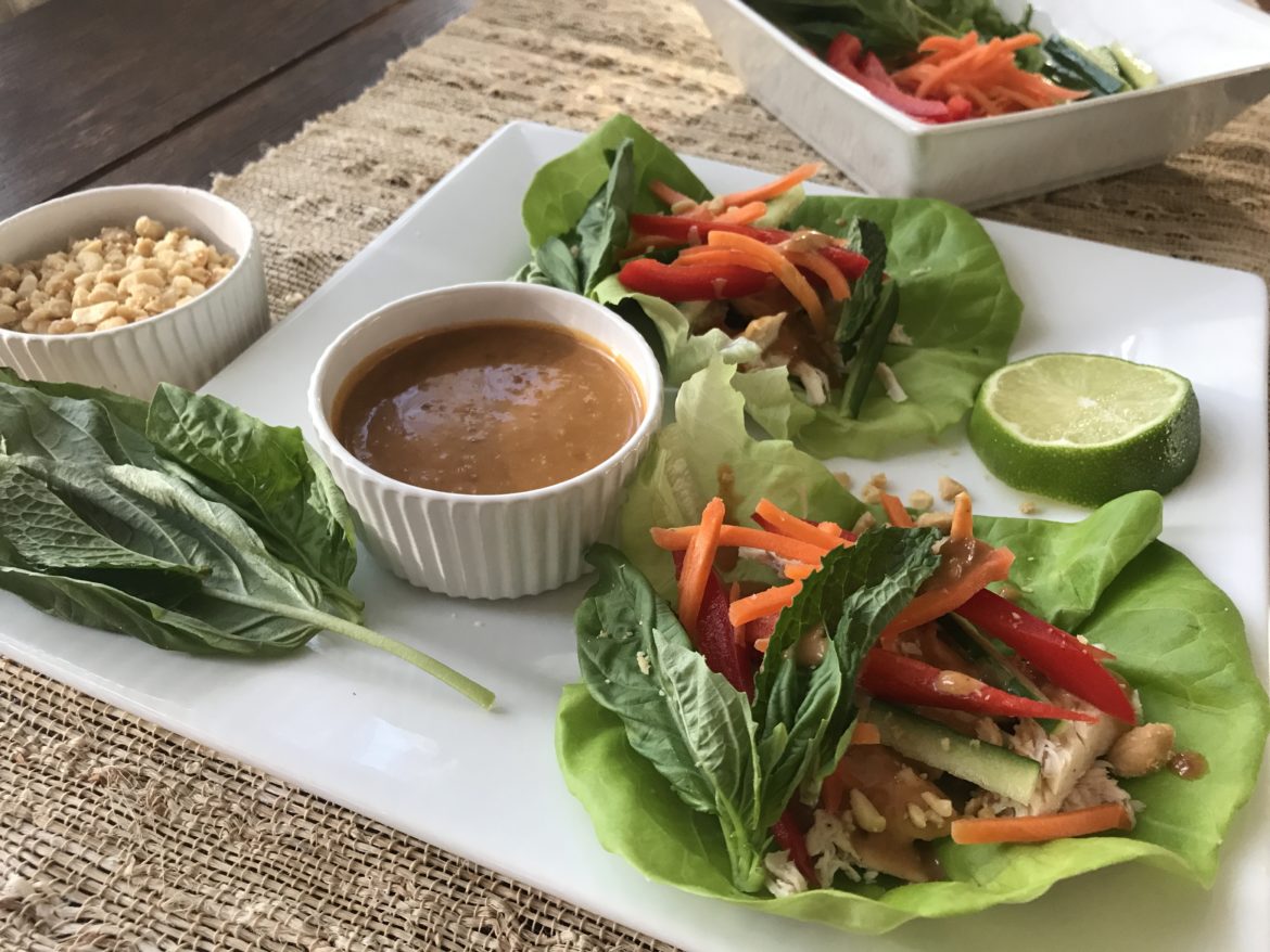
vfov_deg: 49.8
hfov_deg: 63.4
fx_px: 1027
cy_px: 476
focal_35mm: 28
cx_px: 635
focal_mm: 3.99
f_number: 1.8
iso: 40
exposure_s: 1/30
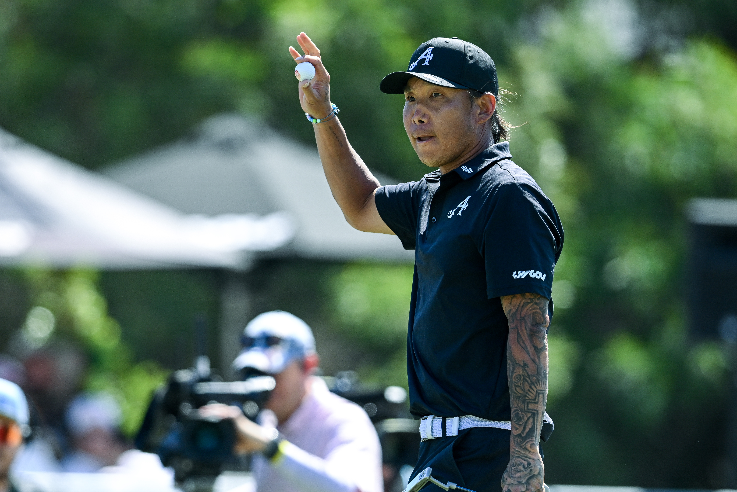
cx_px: 360
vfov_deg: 2.5
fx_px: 11075
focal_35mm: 541
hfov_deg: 3.8
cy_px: 316
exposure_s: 1/2000
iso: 400
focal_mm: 400
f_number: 3.5
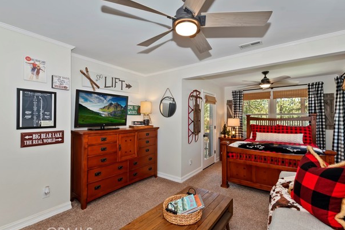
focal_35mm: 16
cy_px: 118
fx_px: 153
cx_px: 178
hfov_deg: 96.7
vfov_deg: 73.7
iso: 400
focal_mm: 10
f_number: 8
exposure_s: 1/30
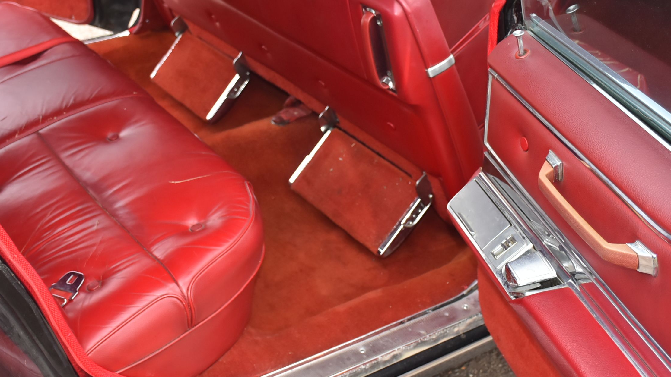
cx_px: 309
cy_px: 103
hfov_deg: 37.8
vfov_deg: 21.7
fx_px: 979
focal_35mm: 55
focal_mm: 26
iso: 640
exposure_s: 1/60
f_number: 3.8
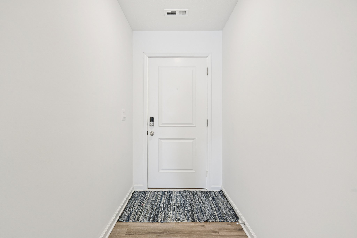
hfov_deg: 96.7
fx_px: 159
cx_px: 178
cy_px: 119
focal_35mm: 16
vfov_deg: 73.7
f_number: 8
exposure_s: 1/15
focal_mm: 16
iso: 250
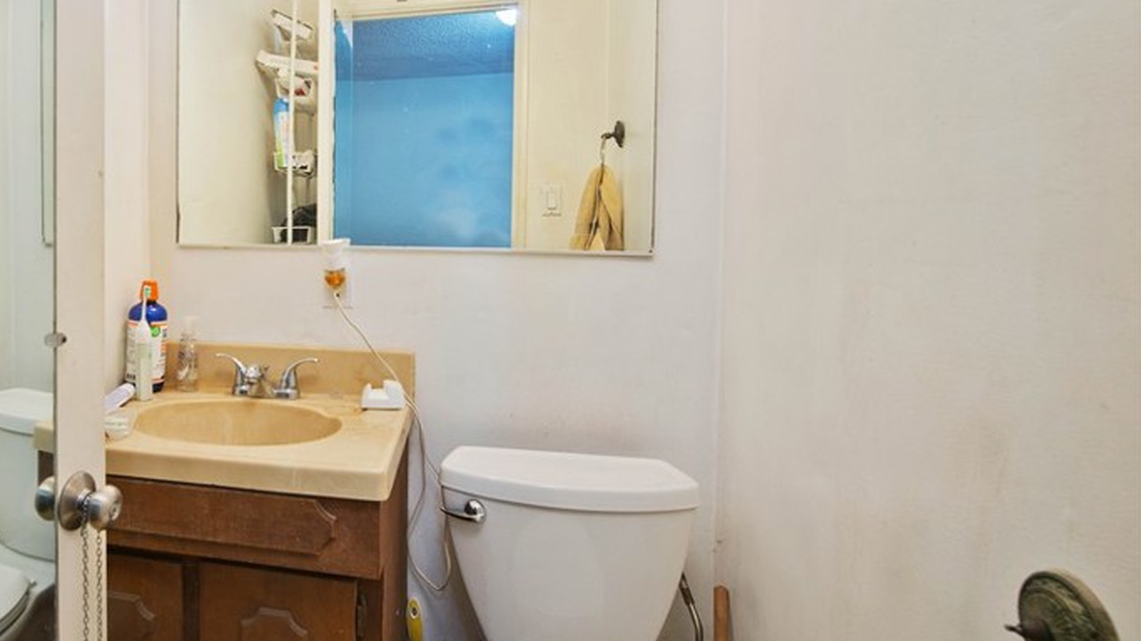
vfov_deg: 50.6
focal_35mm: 22
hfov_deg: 75.4
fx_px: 666
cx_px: 287
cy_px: 216
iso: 400
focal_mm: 14
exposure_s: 1/25
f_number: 5.6
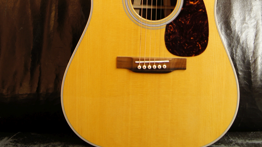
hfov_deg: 32.3
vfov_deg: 17.0
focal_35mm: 65
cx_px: 150
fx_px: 452
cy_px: -66
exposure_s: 1/6
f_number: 3.5
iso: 100
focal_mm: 20
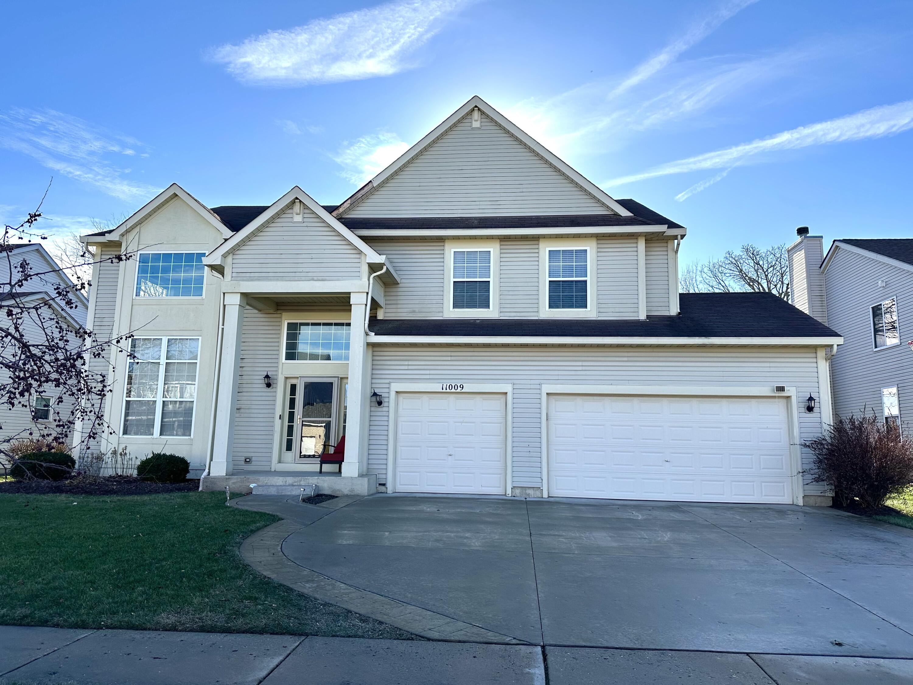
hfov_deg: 71.6
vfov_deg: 56.8
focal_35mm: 24
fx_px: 633
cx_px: 456
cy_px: 342
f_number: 1.78
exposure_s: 1/3356
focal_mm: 6.86
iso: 80
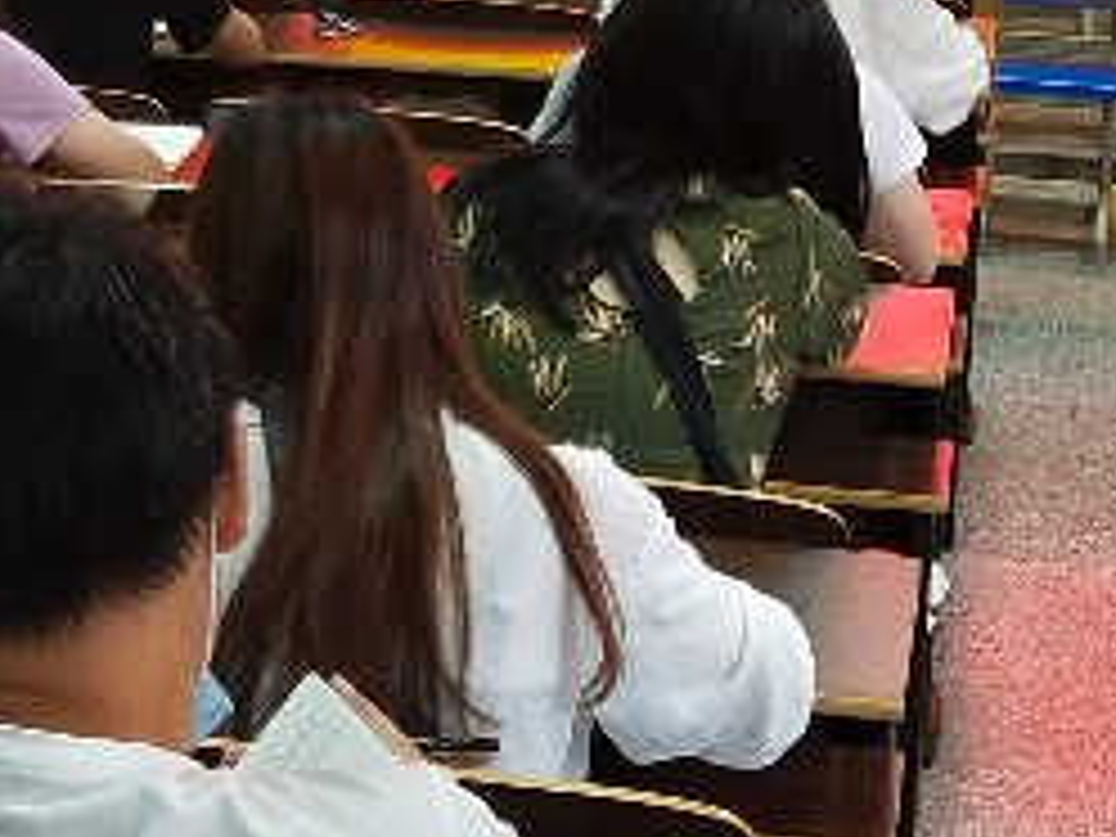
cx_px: 140
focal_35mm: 124
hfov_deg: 15.7
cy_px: -166
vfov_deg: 11.7
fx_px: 3998
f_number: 1.8
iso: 429
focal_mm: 3.95
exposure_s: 1/50
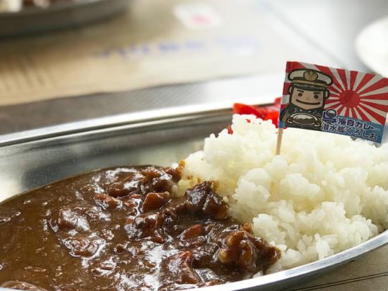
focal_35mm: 90
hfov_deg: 21.8
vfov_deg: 16.4
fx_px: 1009
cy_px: 171
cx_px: 201
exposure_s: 1/60
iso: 25
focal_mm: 6.6
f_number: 2.8
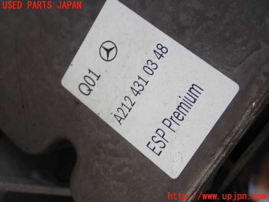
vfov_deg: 27.5
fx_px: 412
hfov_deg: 36.2
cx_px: 134
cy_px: 101
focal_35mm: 53
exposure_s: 1/100
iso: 160
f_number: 3.4
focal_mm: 9.61
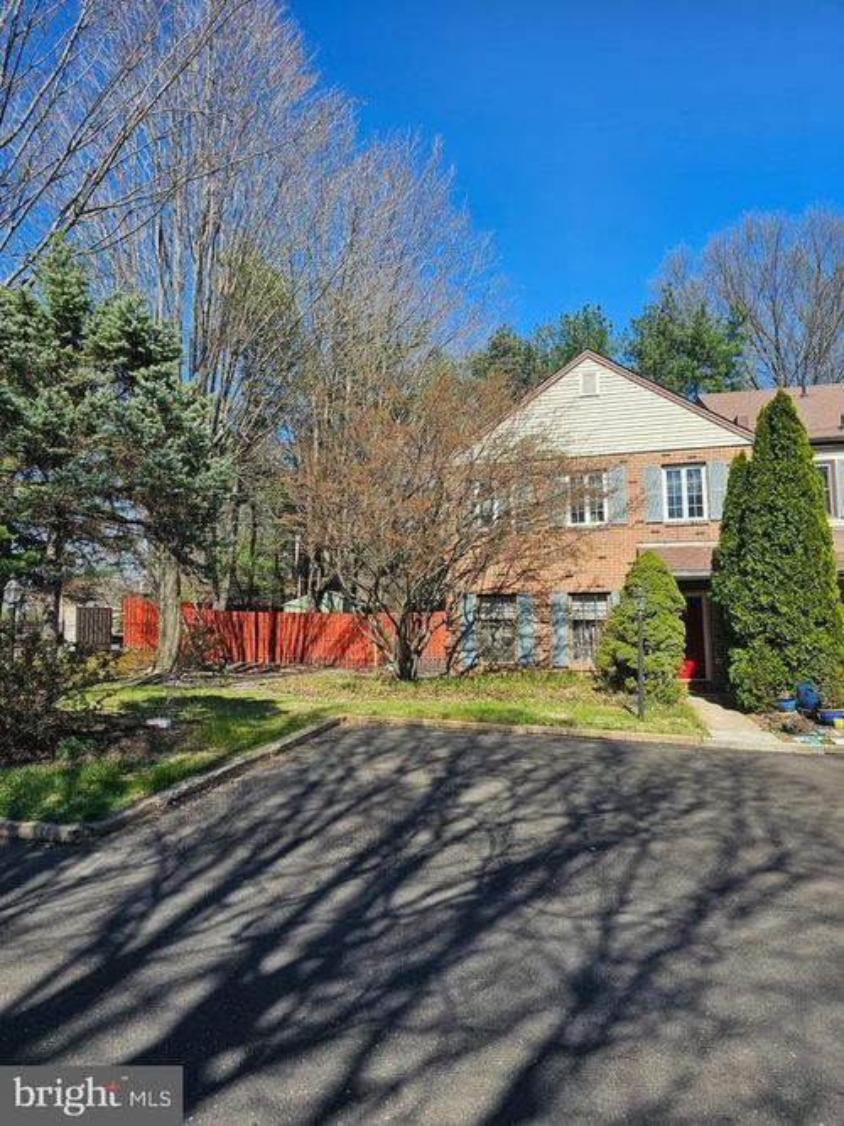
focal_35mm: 23
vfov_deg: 73.9
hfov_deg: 58.9
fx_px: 748
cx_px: 422
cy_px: 563
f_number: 1.7
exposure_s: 1/1067
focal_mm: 6.3
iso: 20
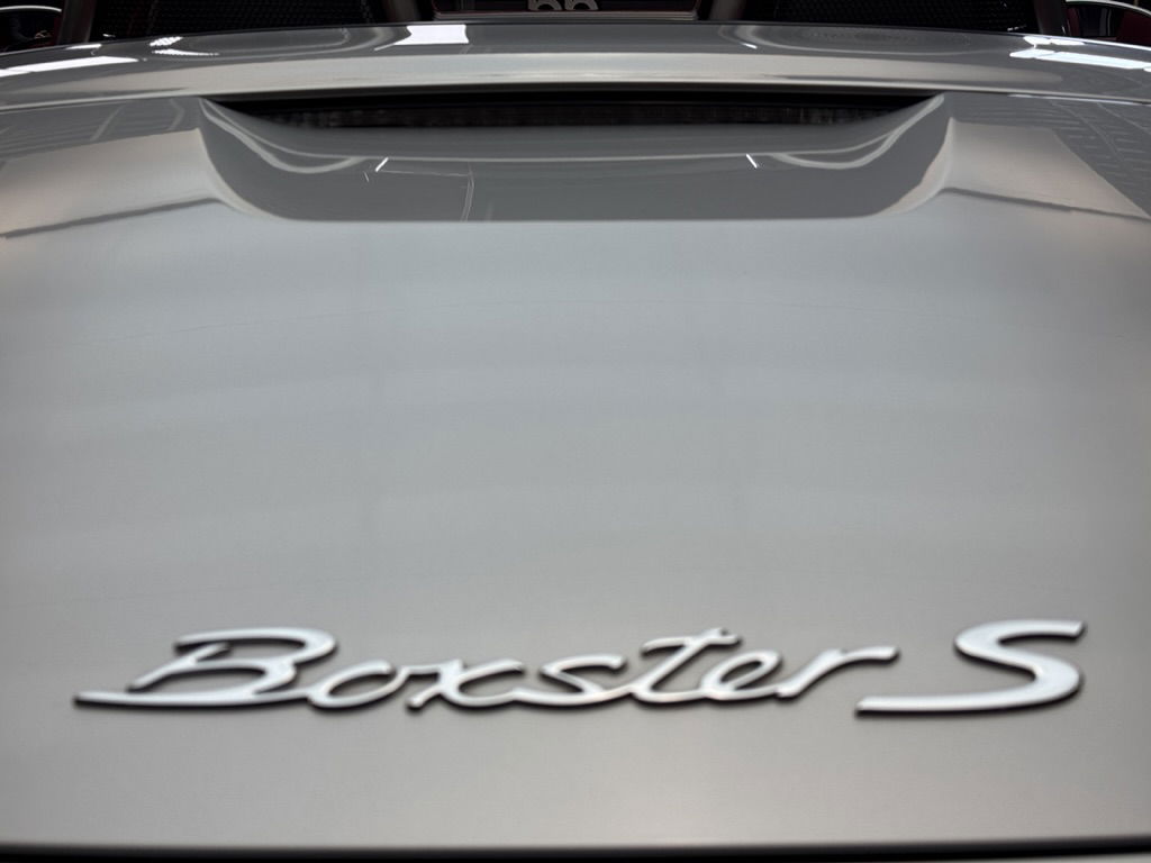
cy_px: 432
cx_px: 576
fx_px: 1596
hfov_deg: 39.7
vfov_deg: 30.3
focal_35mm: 48
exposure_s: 1/189
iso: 50
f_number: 1.78
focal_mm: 6.76
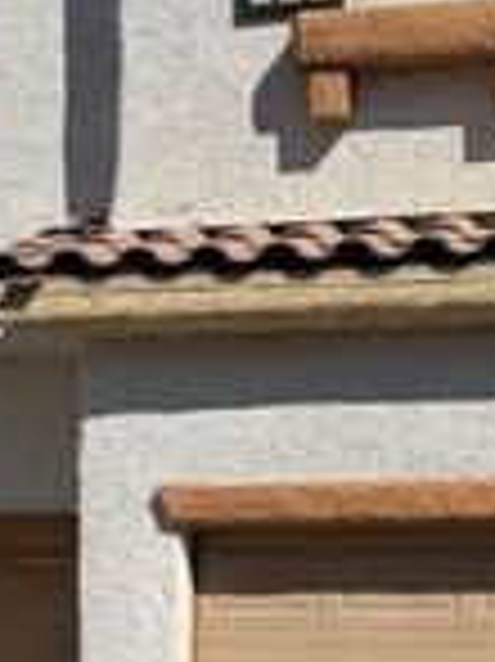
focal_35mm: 109
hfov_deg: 13.6
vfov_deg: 17.6
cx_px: 279
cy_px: 655
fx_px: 2081
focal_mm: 6.76
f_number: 1.78
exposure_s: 1/9009
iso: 80
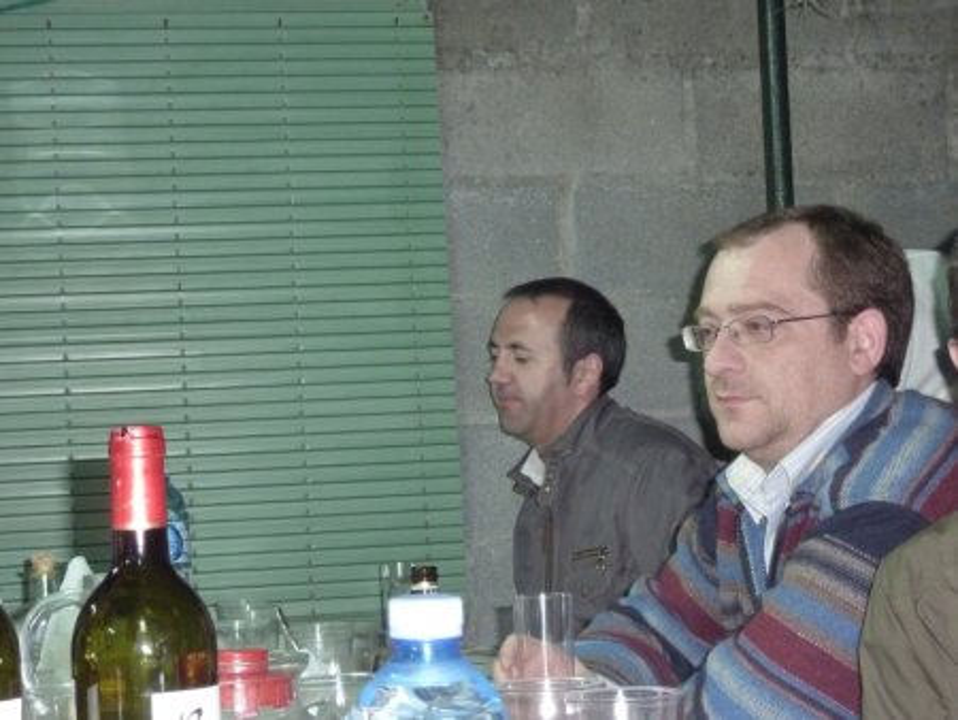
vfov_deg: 20.7
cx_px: 479
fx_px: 1966
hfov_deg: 27.4
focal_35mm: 71
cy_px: 360
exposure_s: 1/30
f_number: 3.9
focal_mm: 9.7
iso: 640
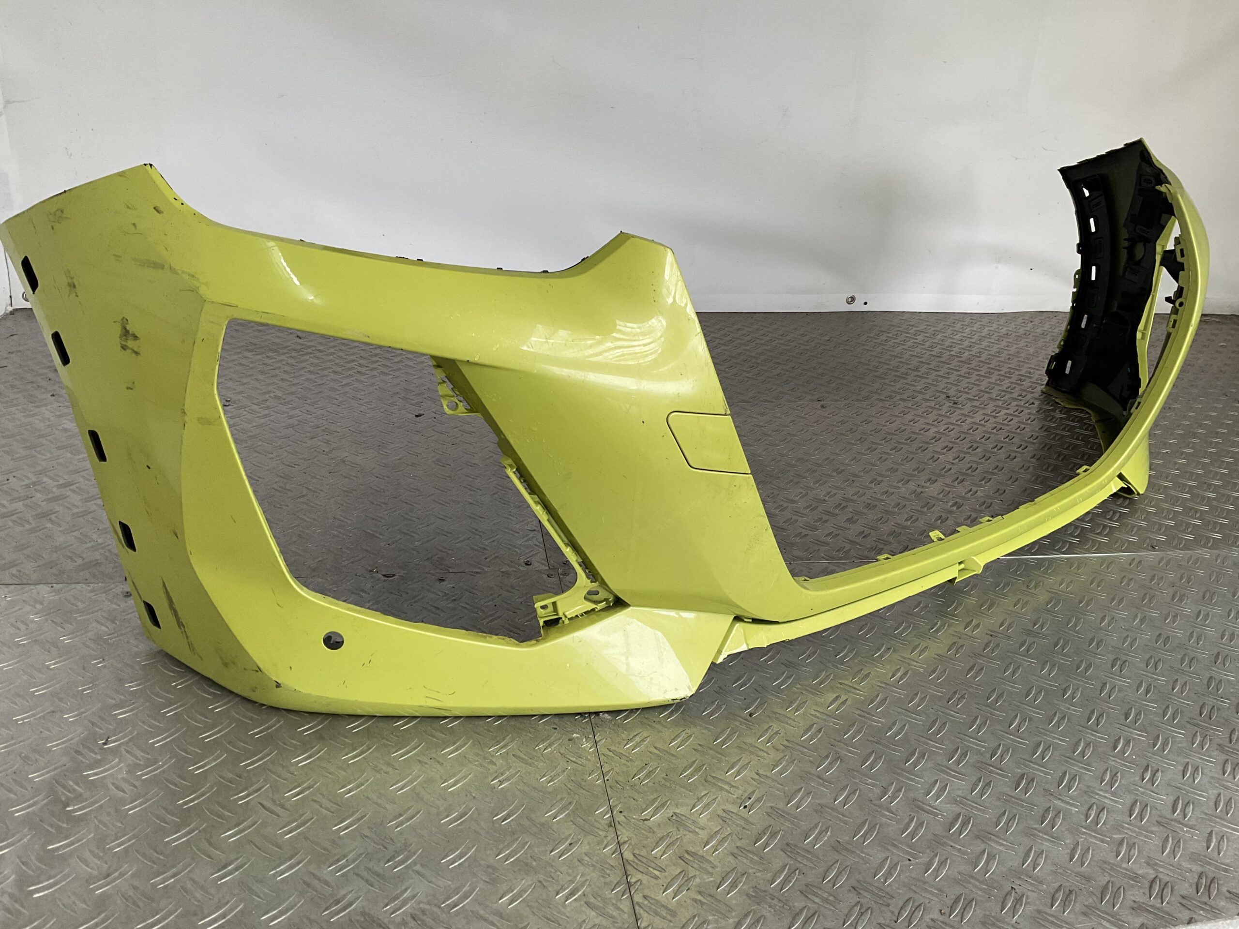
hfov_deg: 61.7
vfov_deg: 48.2
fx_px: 1038
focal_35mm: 29
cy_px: 464
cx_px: 620
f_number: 1.8
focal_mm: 3
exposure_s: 1/100
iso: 64
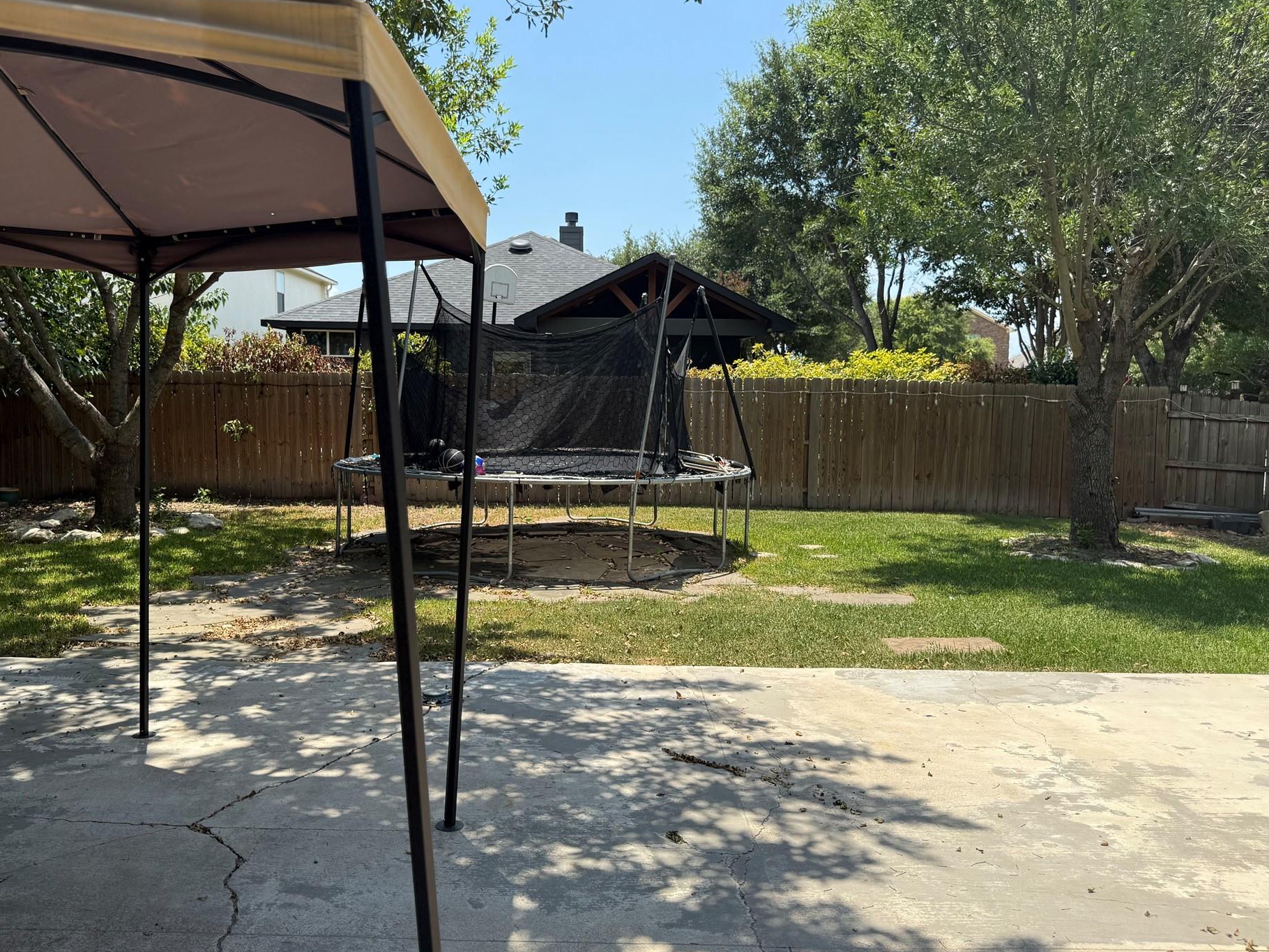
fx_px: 990
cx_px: 577
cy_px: 455
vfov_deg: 51.3
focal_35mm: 27
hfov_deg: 65.2
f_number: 1.78
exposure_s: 1/3425
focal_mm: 6.76
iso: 80
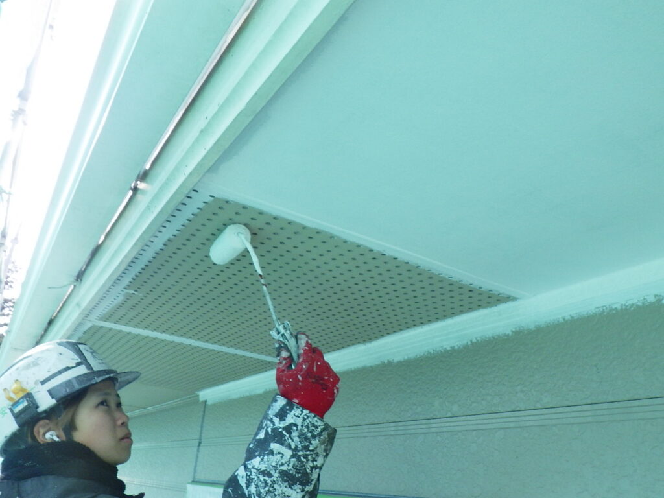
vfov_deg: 49.7
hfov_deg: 63.4
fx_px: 537
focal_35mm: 28
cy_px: 249
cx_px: 332
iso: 250
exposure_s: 1/160
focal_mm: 5
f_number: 4.2
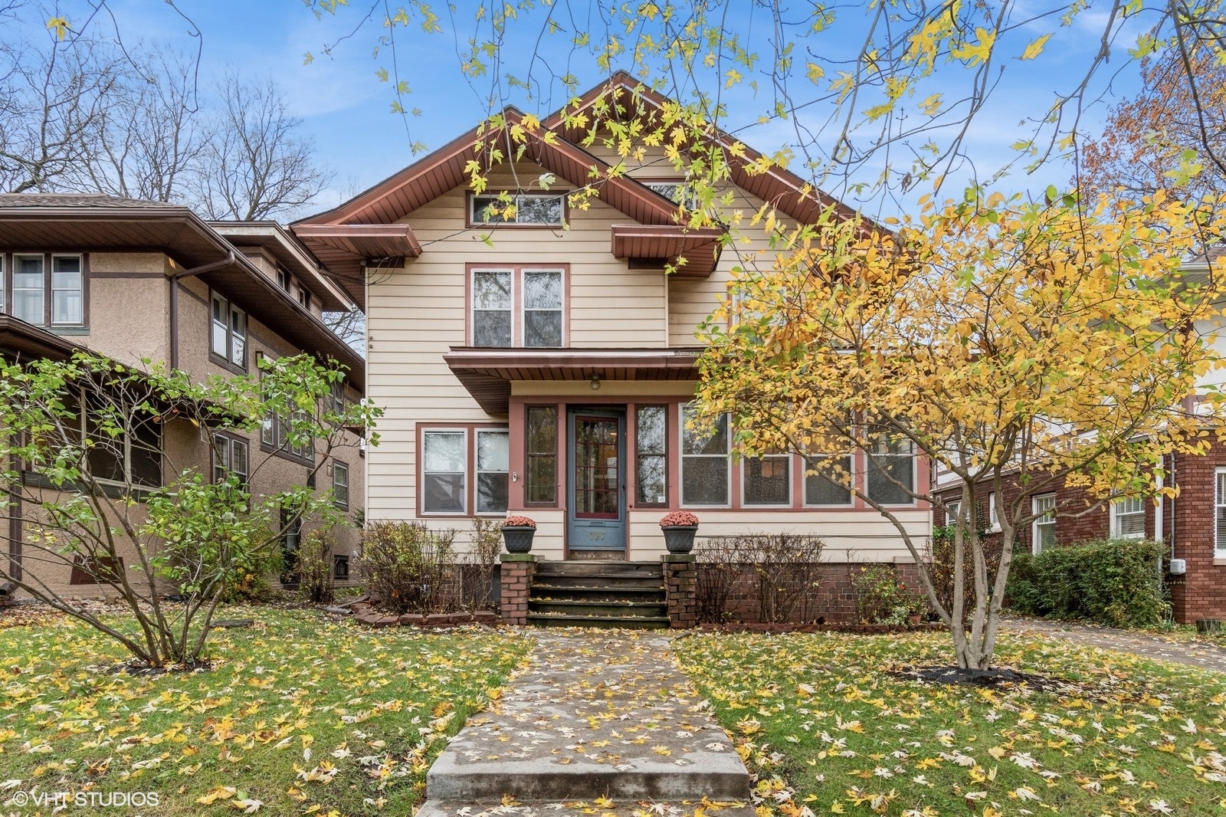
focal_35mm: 18
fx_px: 613
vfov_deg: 67.4
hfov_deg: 90.0
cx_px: 613
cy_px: 408
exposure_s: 1/25
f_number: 8
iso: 250
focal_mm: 12
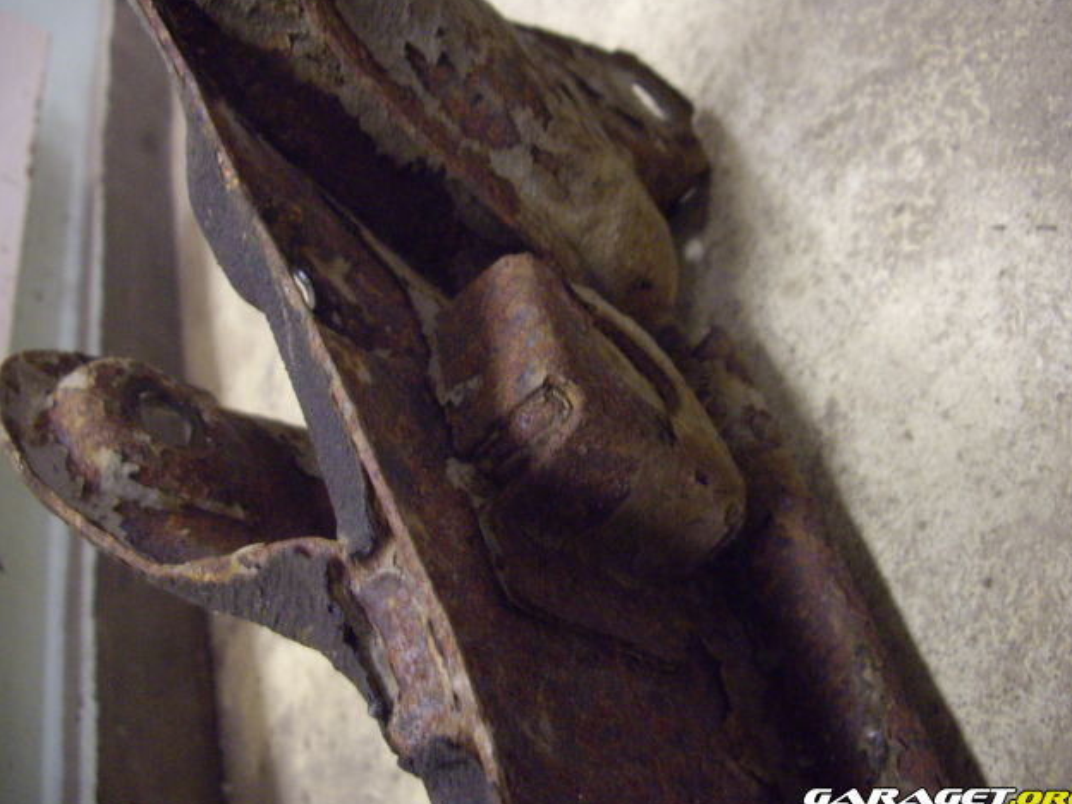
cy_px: 402
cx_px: 548
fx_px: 1208
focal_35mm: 39
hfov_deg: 47.9
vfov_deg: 36.8
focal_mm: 7.9
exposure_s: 1/25
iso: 400
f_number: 2.8
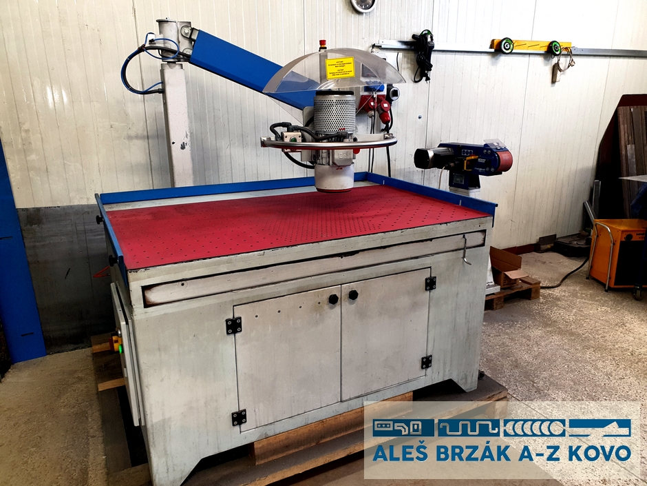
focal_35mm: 26
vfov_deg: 53.1
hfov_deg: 67.3
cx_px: 324
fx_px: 486
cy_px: 243
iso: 125
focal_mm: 4.3
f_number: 2.4
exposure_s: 1/50
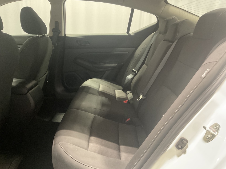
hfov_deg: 61.7
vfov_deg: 48.2
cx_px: 113
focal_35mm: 29
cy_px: 84
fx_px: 189
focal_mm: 3
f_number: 1.8
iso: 250
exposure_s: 1/40
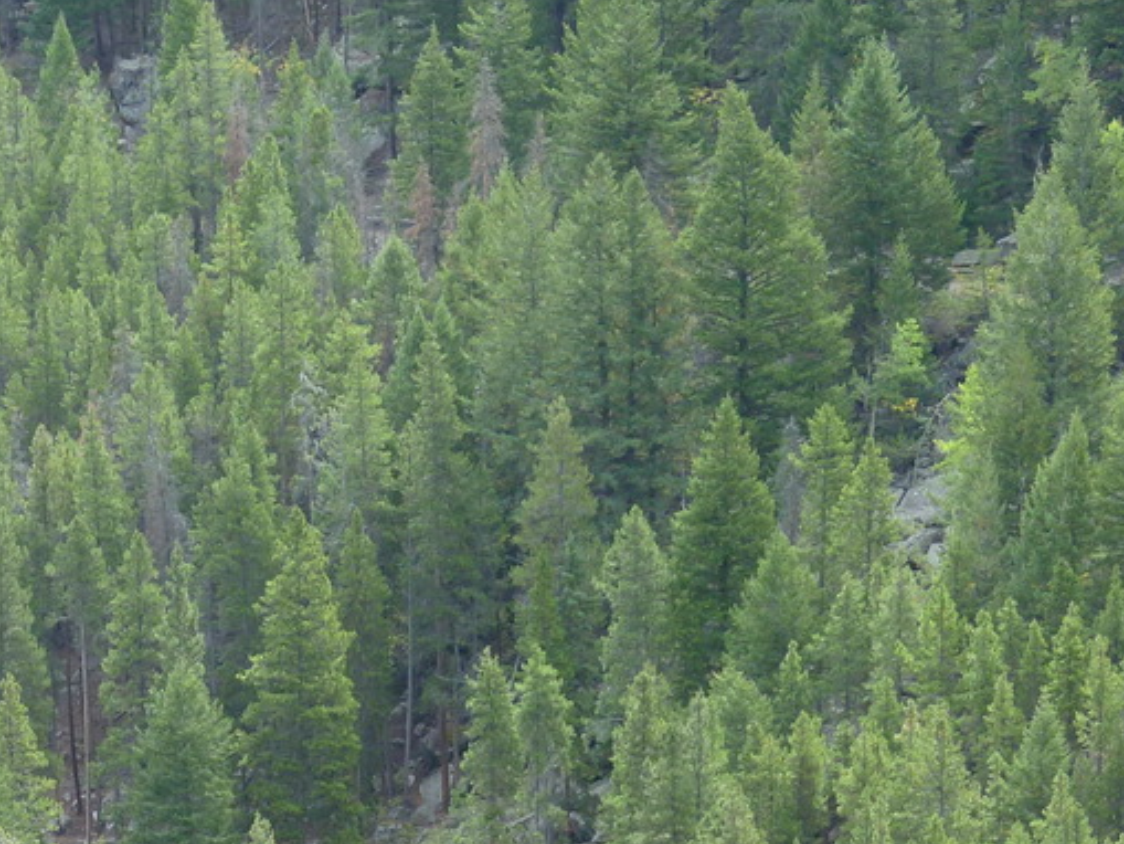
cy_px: 1041
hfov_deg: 10.3
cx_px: 99
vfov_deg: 7.7
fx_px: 6203
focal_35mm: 191
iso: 125
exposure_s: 1/50
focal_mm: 13.6
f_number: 4.9
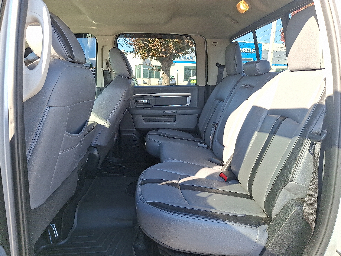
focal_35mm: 25
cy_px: 128
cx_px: 170
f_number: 1.8
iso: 30
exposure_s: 1/213
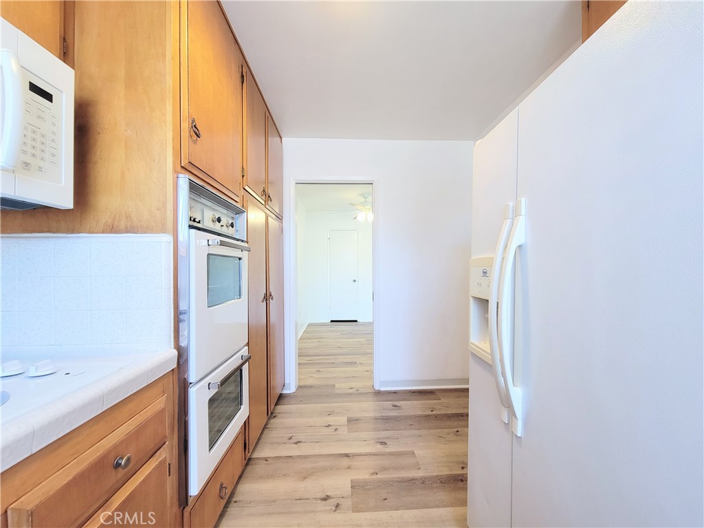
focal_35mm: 13
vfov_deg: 89.9
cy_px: 264
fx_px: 264
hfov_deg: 106.2
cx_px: 352
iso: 125
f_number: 2.2
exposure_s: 1/60
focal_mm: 2.2
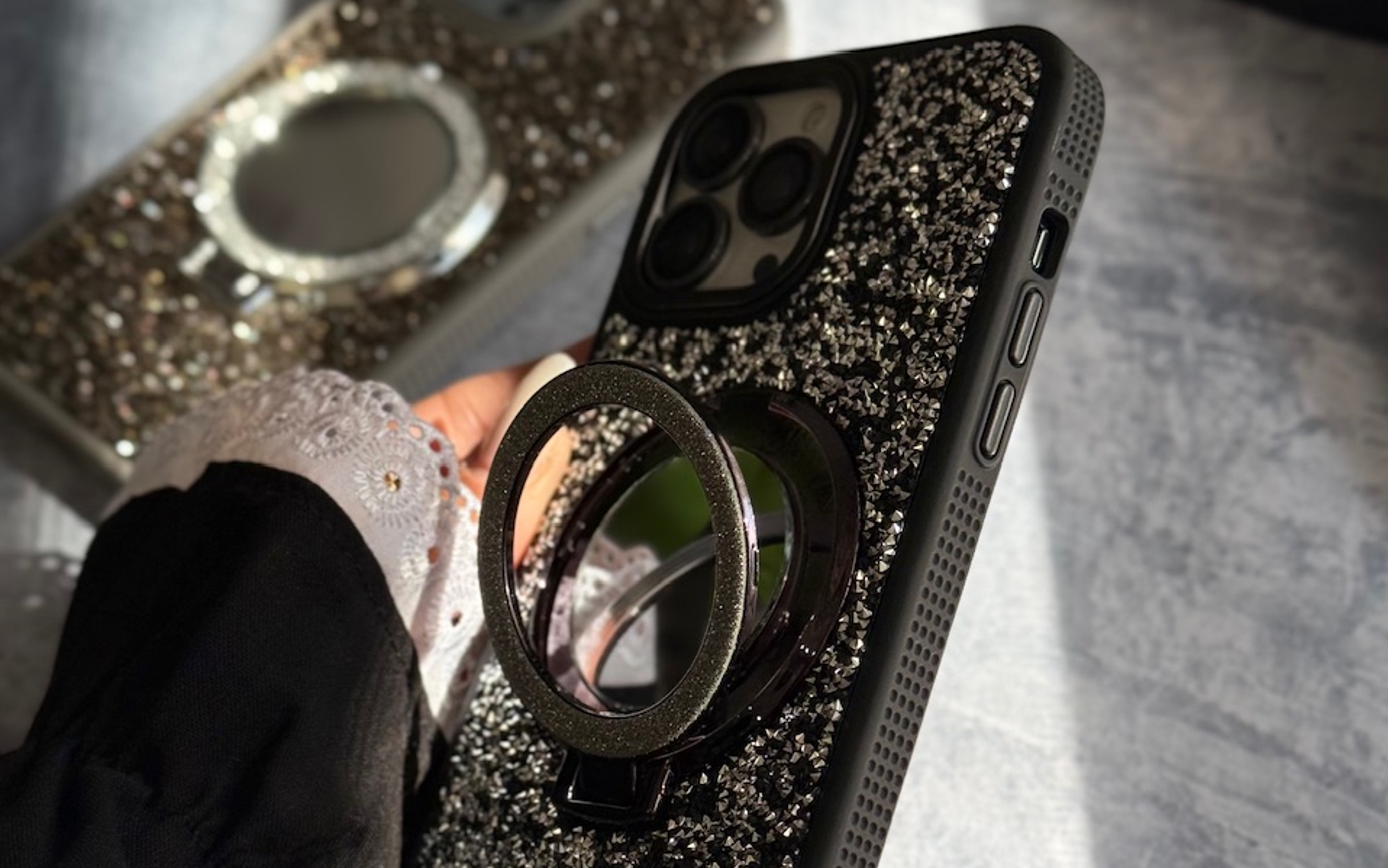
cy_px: 574
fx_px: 2573
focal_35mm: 68
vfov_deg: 19.1
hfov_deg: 30.2
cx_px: 694
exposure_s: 1/1149
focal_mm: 6.76
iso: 64
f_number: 1.78
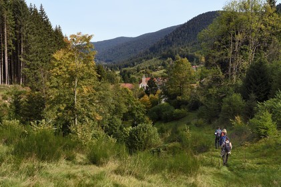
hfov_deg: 50.7
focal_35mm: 38
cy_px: 94
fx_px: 296
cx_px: 140
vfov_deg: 35.0
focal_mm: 38
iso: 200
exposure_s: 1/250
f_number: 10
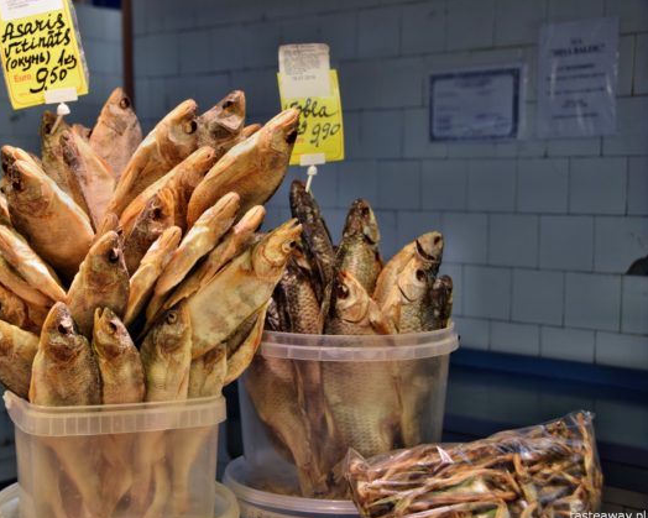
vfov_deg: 27.6
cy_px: 261
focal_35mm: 55
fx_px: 1055
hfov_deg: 34.0
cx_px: 255
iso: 400
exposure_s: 1/125
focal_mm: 32
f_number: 5.6
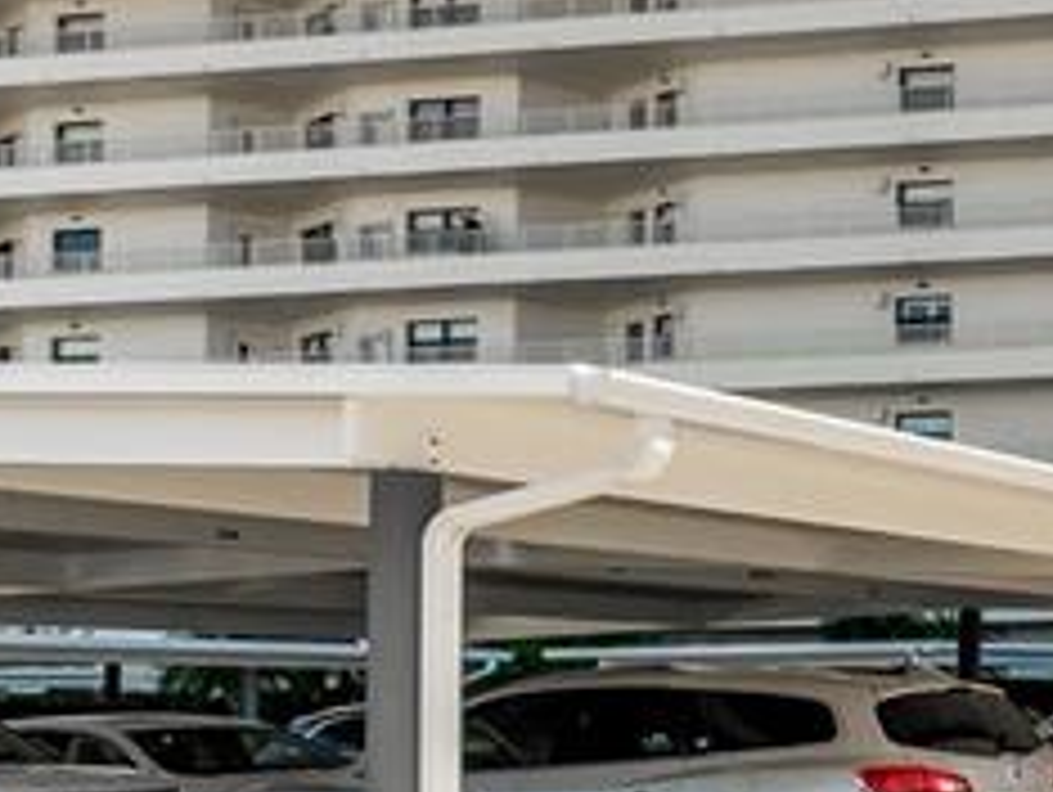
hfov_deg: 20.2
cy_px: 729
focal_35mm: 63
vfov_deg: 22.7
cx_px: 1966
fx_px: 1918
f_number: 8
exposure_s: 1/250
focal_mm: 10
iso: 100
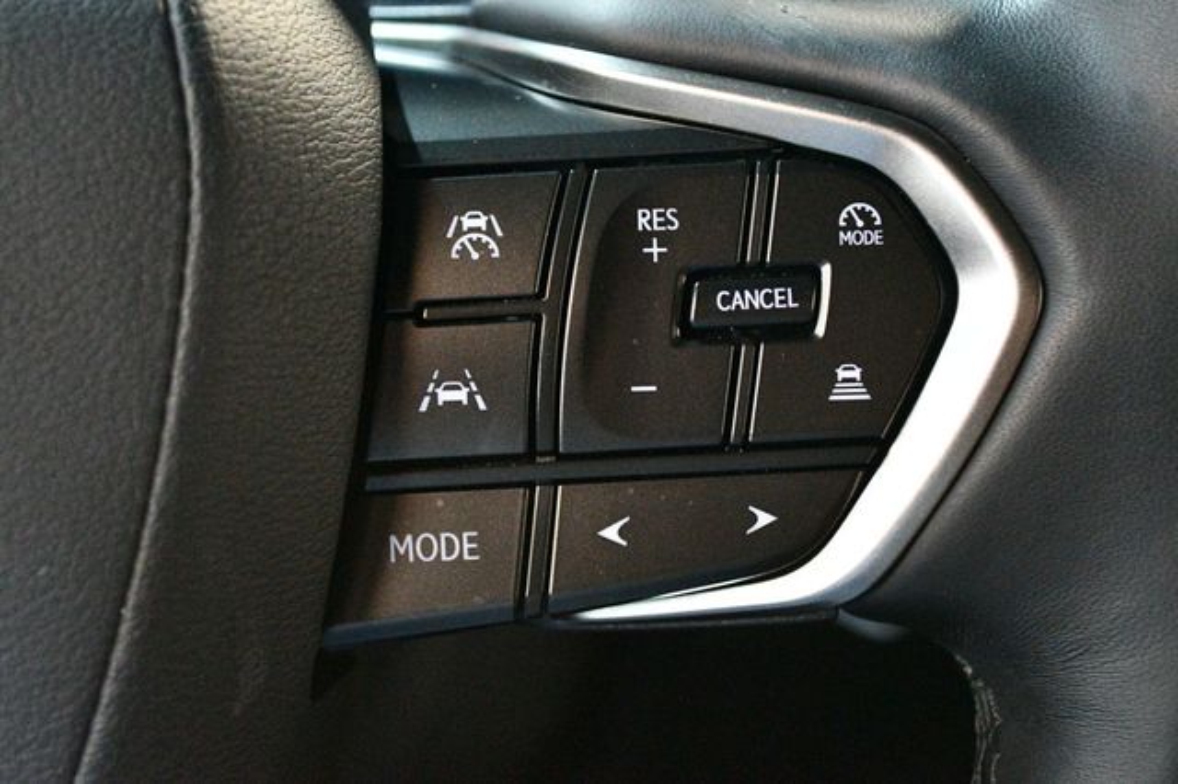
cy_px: 392
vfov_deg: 21.5
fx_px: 2060
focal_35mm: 63
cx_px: 589
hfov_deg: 31.9
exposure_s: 1/40
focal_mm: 42
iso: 12800
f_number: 5.3
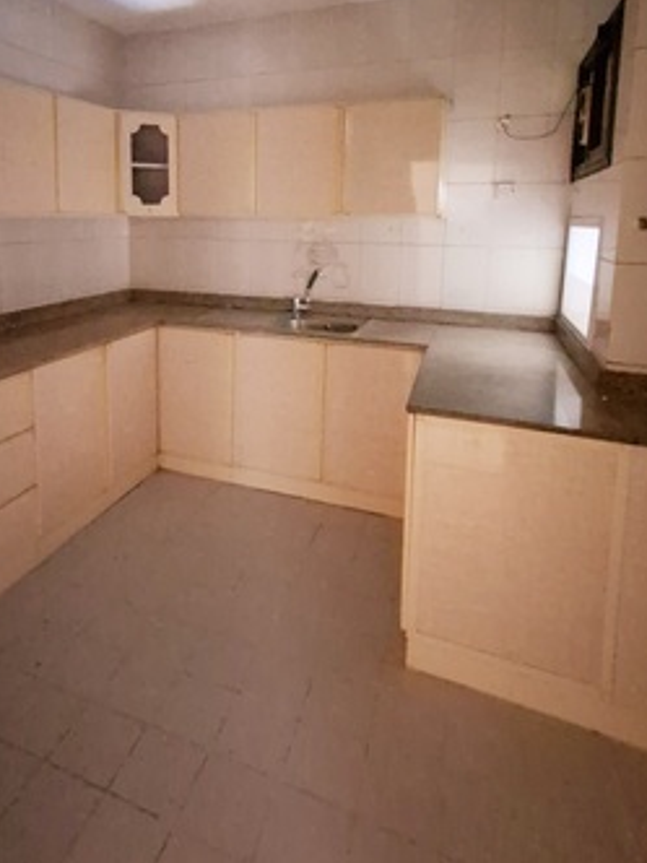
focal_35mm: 22
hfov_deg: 60.2
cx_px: 238
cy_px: 277
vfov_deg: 73.7
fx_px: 548
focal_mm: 1.64
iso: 1250
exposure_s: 1/4
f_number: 2.2
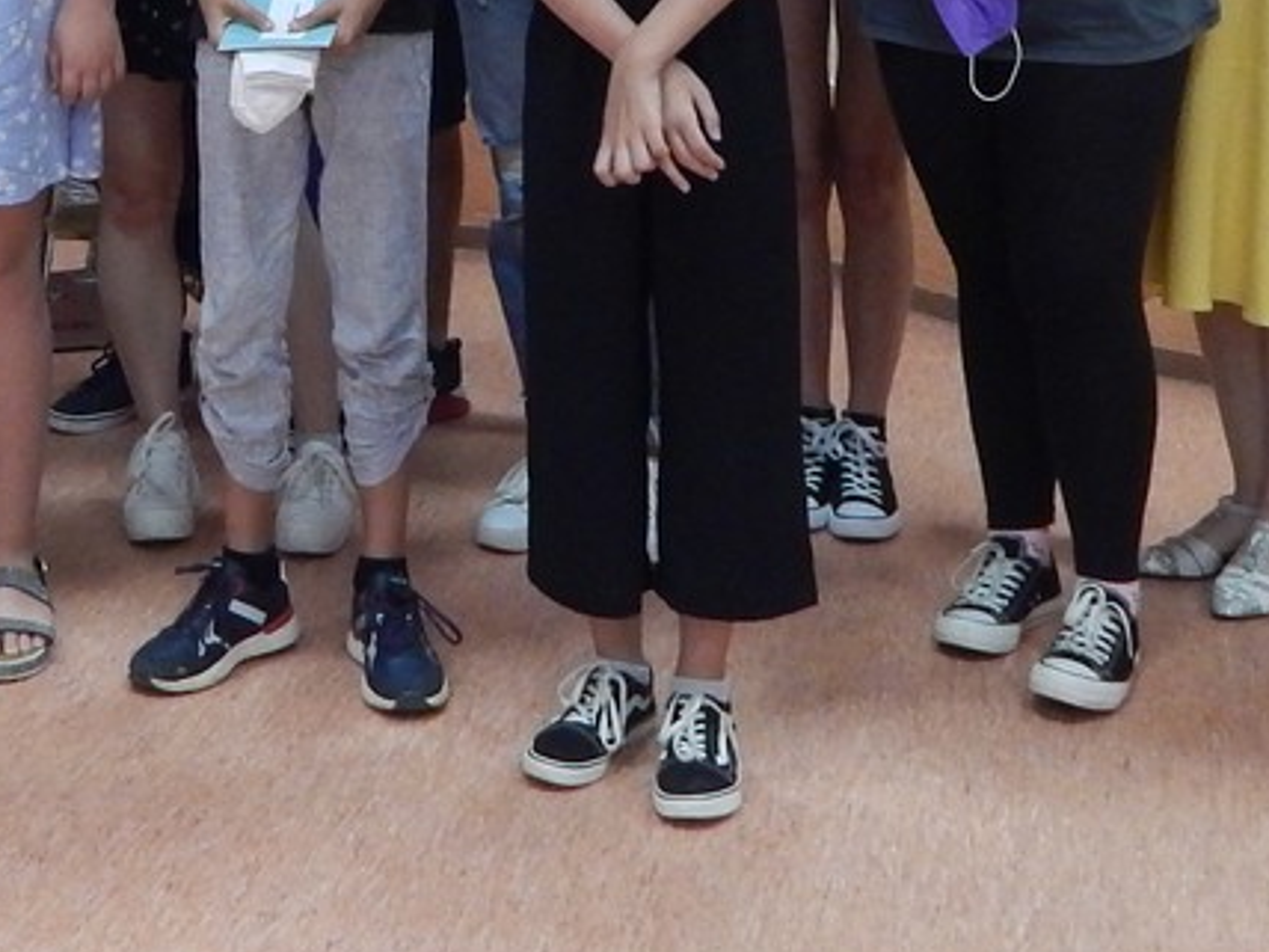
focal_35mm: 86
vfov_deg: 16.4
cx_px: 199
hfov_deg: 22.4
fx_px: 3153
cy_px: -216
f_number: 3
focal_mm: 4
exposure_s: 1/30
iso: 360
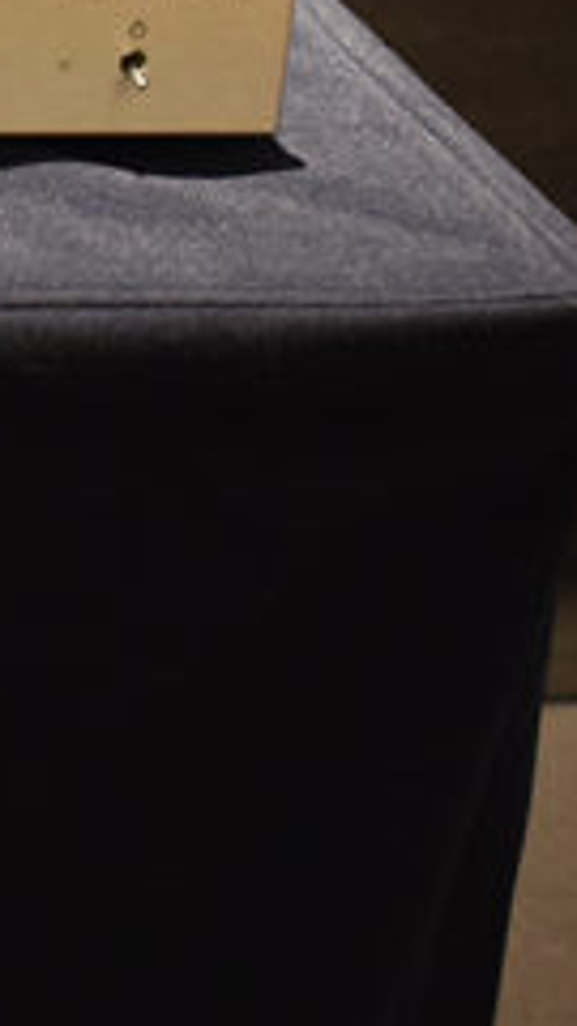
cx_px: -1834
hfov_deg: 4.4
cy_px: -502
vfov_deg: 8.4
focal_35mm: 251
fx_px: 6827
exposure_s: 1/60
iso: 800
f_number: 2
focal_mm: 40
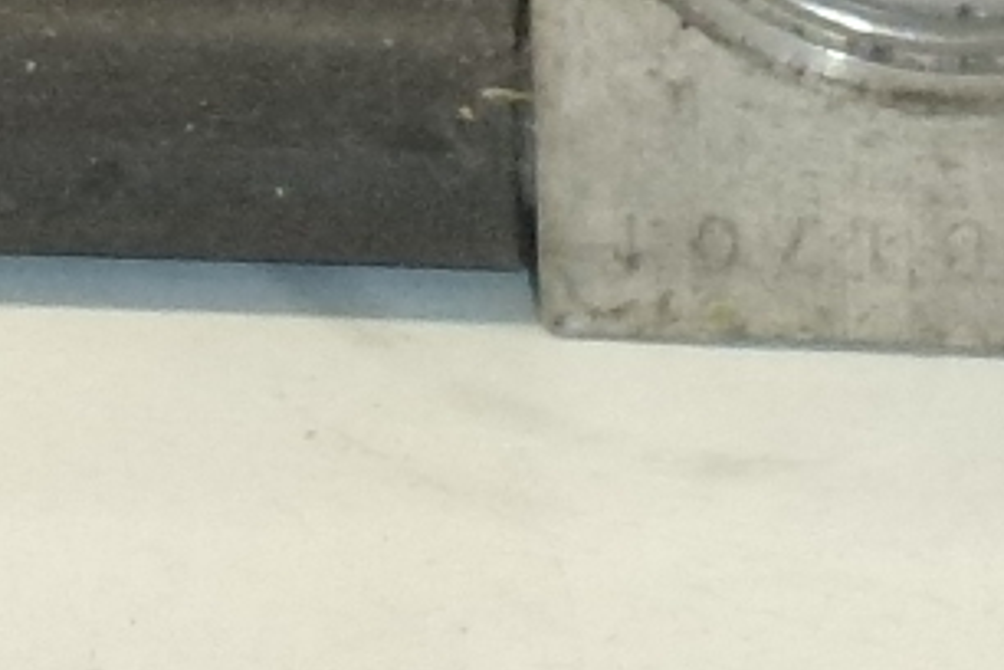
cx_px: 499
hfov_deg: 4.6
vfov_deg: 3.0
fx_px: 12605
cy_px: -923
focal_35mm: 452
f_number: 4.6
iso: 400
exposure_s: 1/100
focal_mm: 11.7
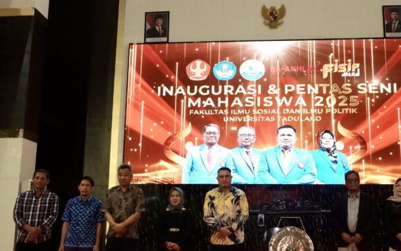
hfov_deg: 60.5
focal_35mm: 31
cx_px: 248
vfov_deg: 40.3
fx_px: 339
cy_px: 157
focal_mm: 16.1
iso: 3200
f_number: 8
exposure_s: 1/40
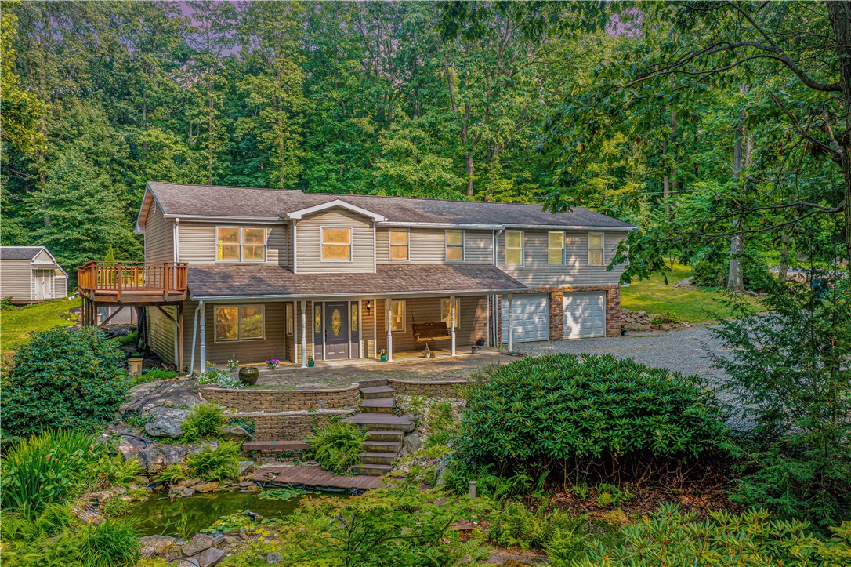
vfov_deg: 46.4
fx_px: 662
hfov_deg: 65.5
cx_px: 426
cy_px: 284
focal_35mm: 28
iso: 100
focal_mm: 10.26
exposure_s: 1/160
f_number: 4.5
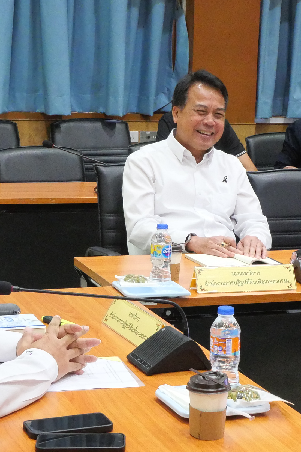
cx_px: 194
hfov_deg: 16.4
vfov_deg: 24.4
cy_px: 261
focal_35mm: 83
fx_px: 1041
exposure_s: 1/30
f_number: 8
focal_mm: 18
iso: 3200
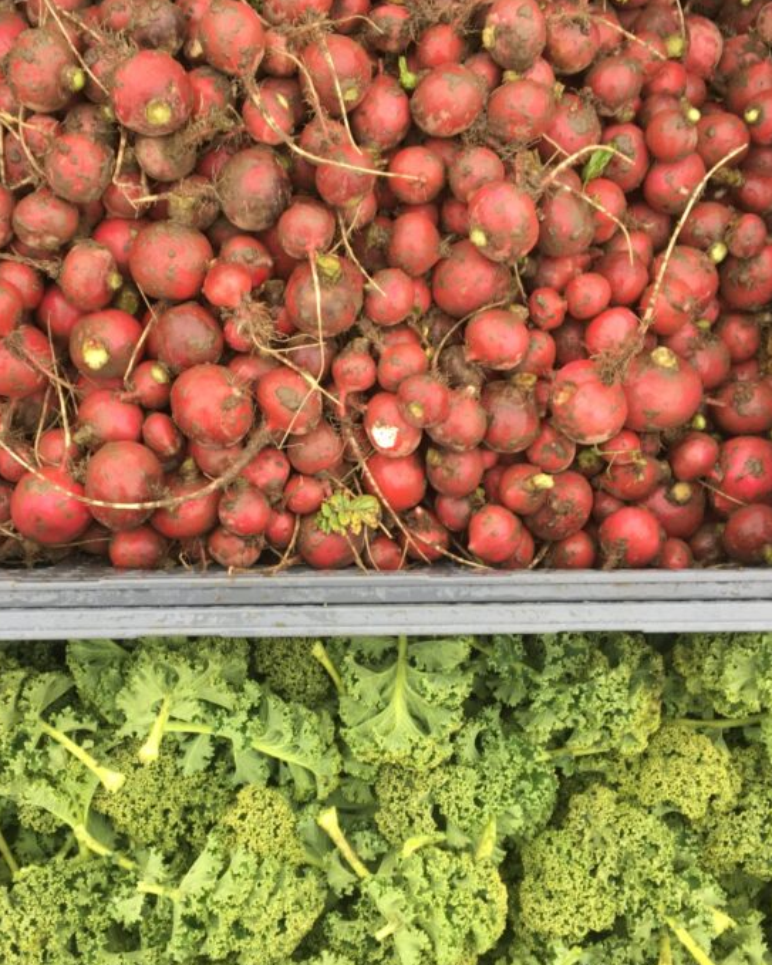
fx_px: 1257
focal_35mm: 44
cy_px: 564
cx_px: 323
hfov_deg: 34.1
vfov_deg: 41.9
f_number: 2.2
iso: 40
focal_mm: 4.15
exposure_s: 1/120
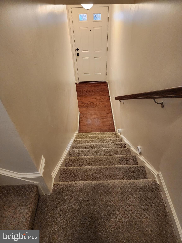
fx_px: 161
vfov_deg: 73.9
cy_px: 122
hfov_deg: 58.9
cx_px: 91
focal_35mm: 23
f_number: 1.8
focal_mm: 6.4
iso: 320
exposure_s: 1/120
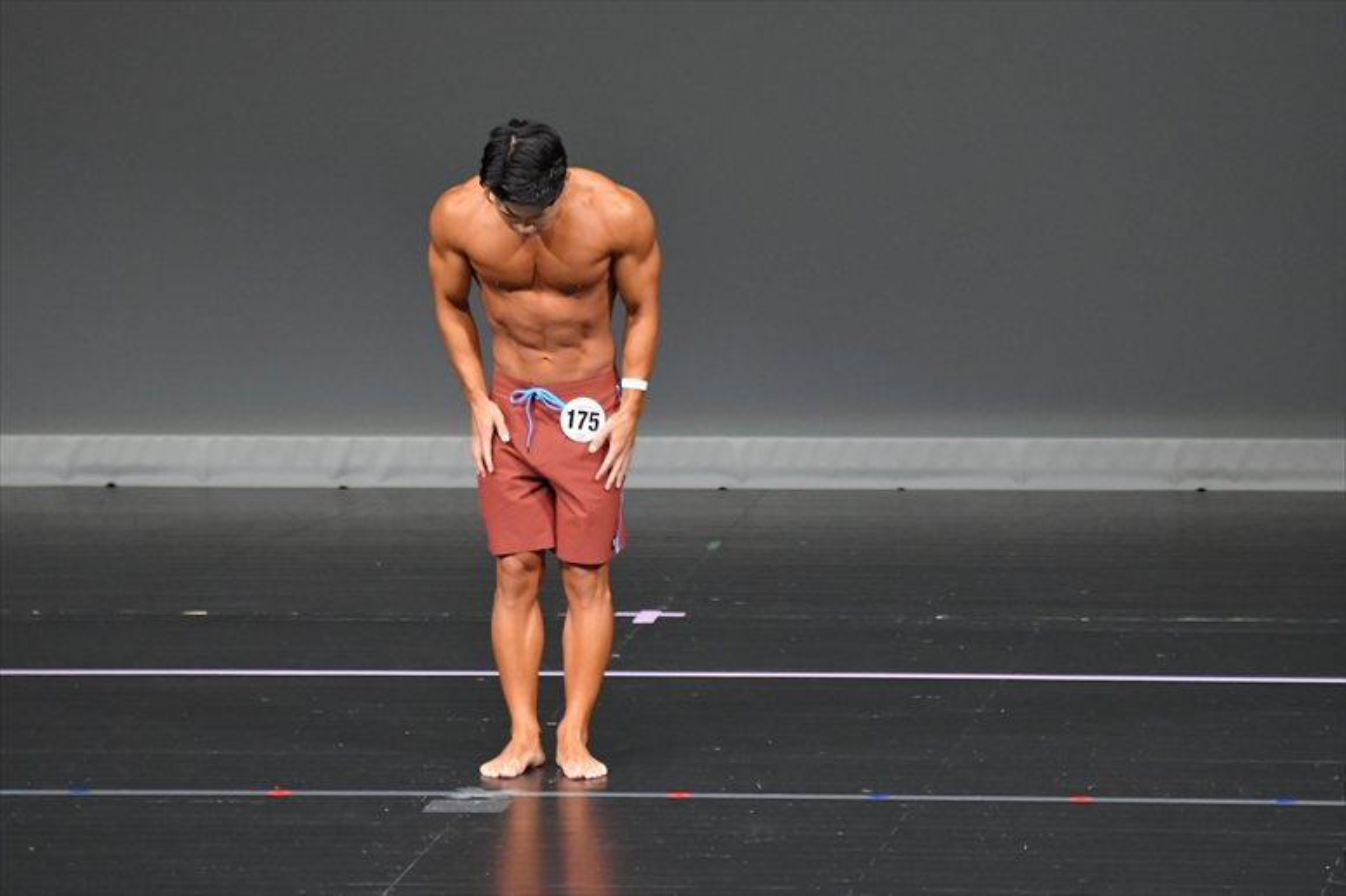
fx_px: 14014
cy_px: 448
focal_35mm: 375
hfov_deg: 5.5
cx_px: 673
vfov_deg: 3.7
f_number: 5.6
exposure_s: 1/400
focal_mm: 250
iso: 5000
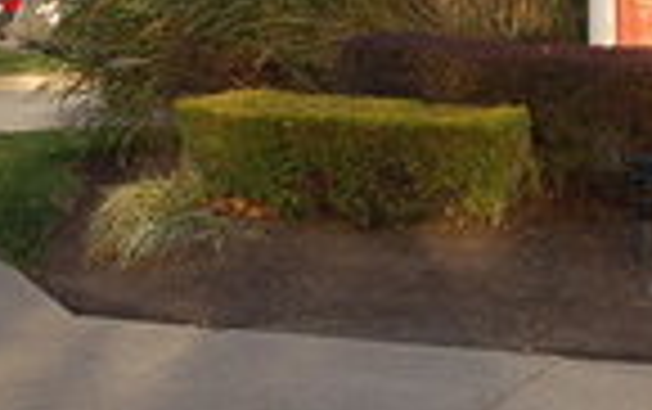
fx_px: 1797
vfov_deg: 12.9
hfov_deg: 20.0
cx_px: 625
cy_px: 50
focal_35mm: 101
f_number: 7.1
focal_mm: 20
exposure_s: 1/200
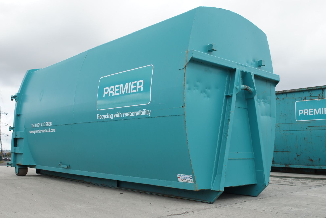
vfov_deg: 36.9
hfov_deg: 53.1
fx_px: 326
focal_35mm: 36
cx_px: 163
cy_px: 109
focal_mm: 24
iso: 200
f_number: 8
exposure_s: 1/250
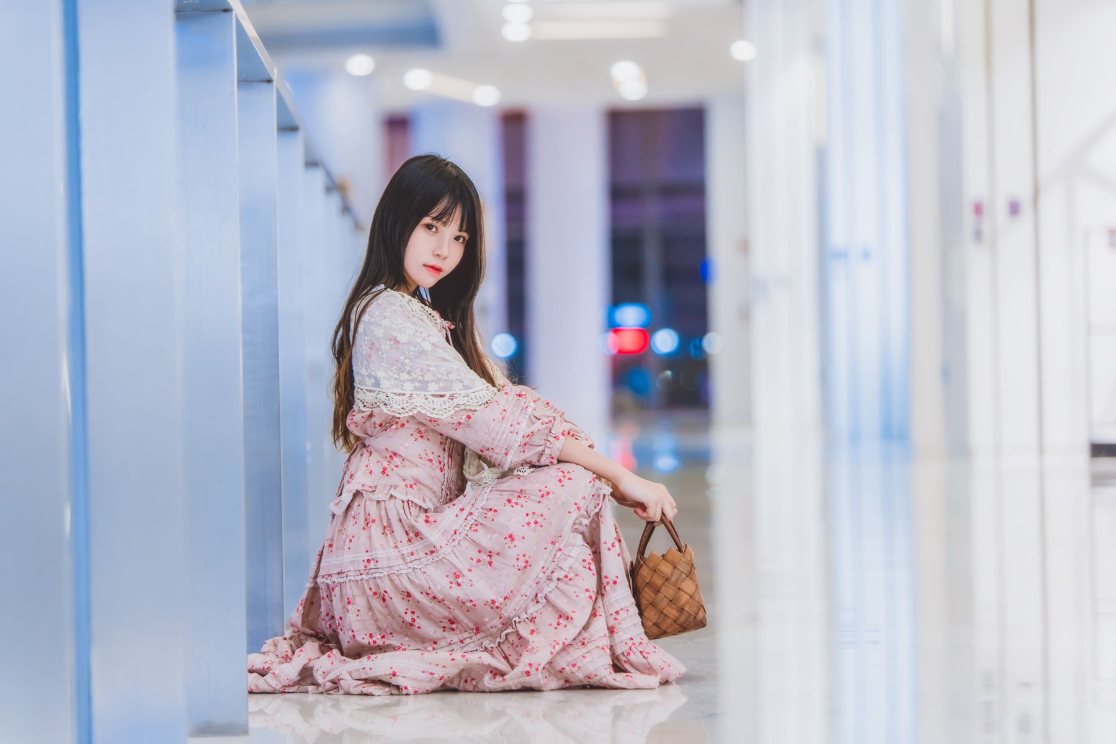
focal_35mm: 134
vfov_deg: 10.2
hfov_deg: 15.3
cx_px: 558
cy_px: 372
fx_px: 4154
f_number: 2.8
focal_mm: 134
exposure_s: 1/160
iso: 2000
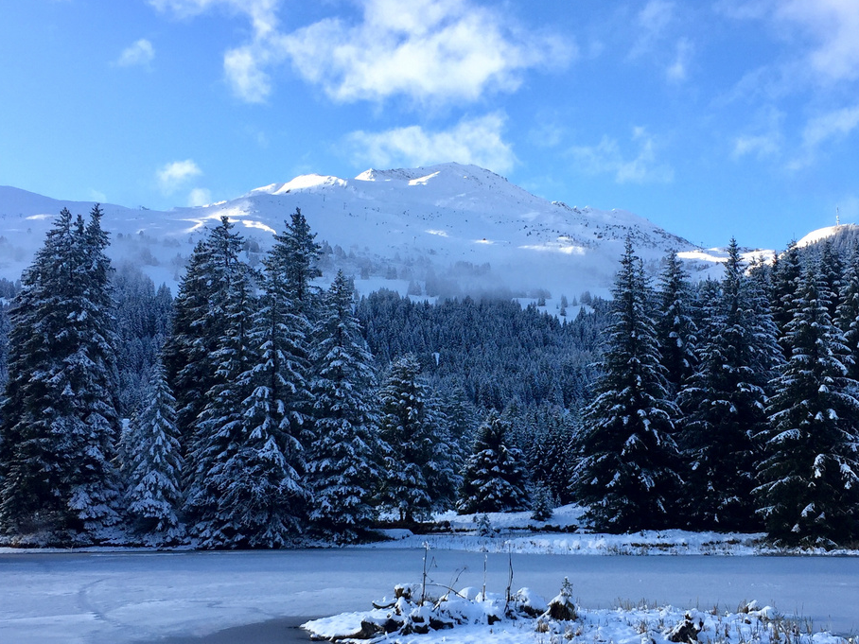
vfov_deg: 31.5
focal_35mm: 46
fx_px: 1141
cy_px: 338
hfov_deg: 41.1
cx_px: 502
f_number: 2.2
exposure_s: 1/732
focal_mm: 4.15
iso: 32
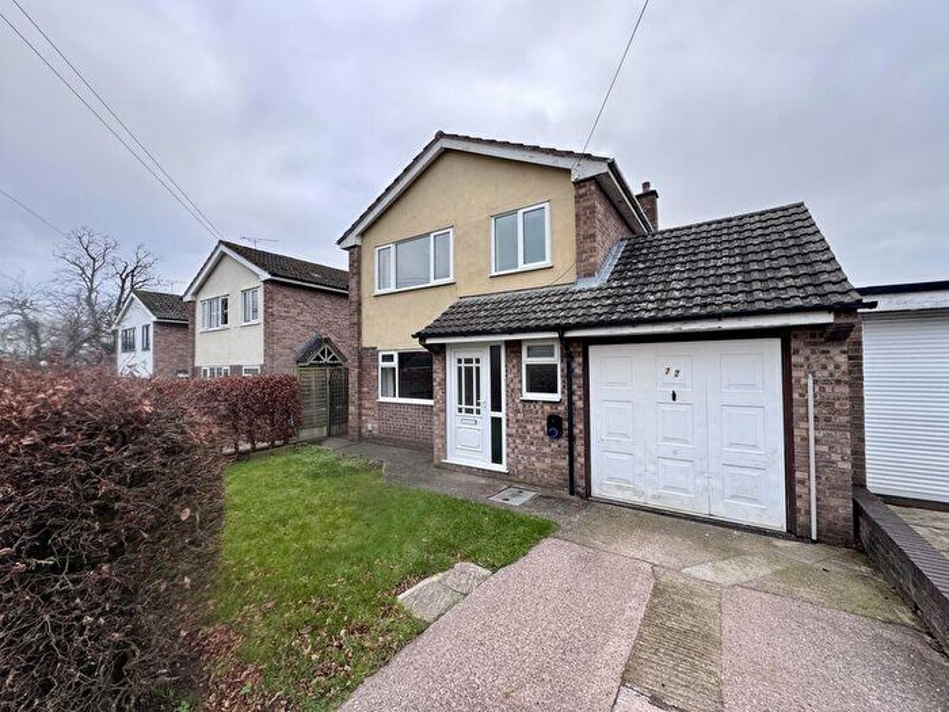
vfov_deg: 85.7
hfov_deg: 102.1
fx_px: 384
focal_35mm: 14
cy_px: 356
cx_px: 474
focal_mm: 2.22
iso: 64
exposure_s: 1/99
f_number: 2.2
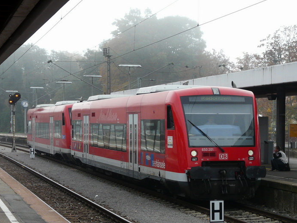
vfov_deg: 14.1
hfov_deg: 18.7
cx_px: 187
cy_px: 147
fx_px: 901
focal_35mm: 105
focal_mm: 12
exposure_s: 1/200
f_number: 5
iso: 100
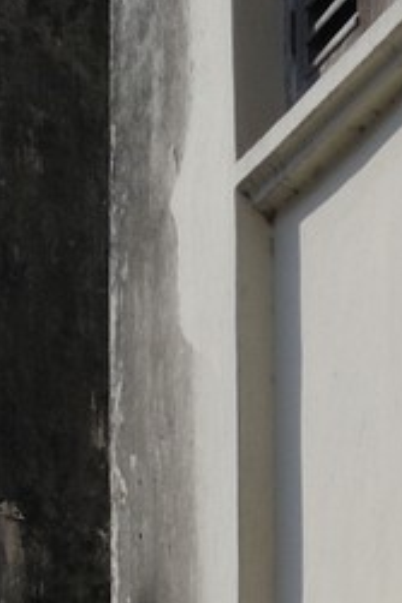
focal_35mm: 280
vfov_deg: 6.7
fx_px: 4696
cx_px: 1271
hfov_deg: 4.7
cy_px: 1718
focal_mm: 44
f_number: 20
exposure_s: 1/160
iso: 400
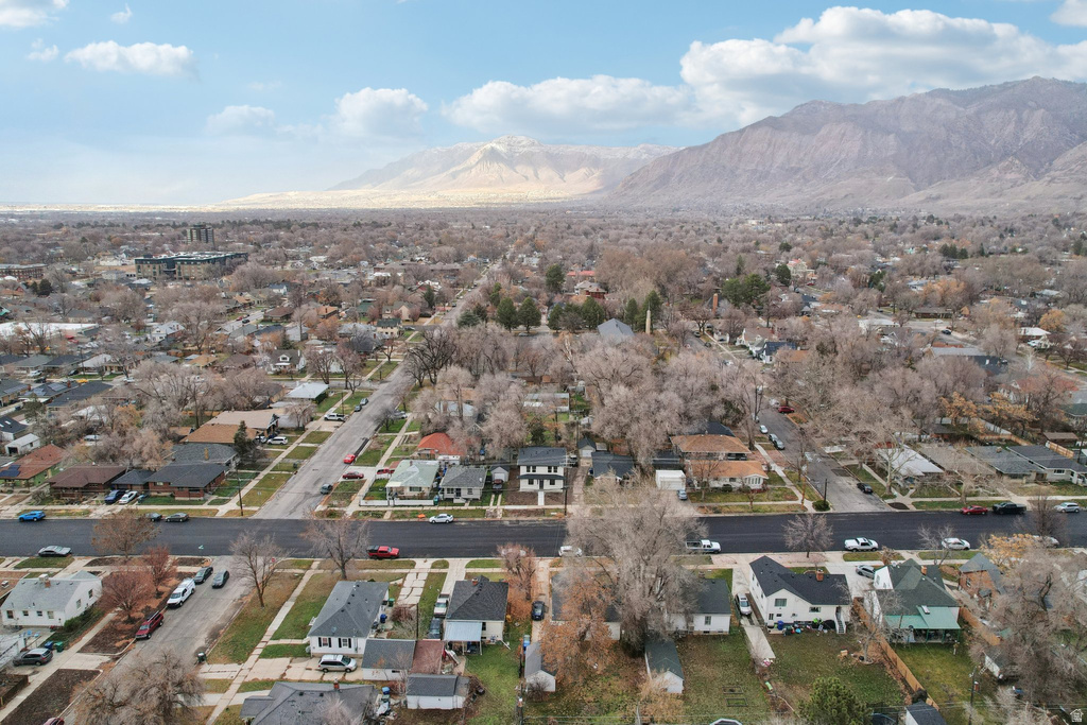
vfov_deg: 57.2
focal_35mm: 22
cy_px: 362
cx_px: 544
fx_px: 664
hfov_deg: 78.6
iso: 150
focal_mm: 8.4
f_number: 2.8
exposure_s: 1/15
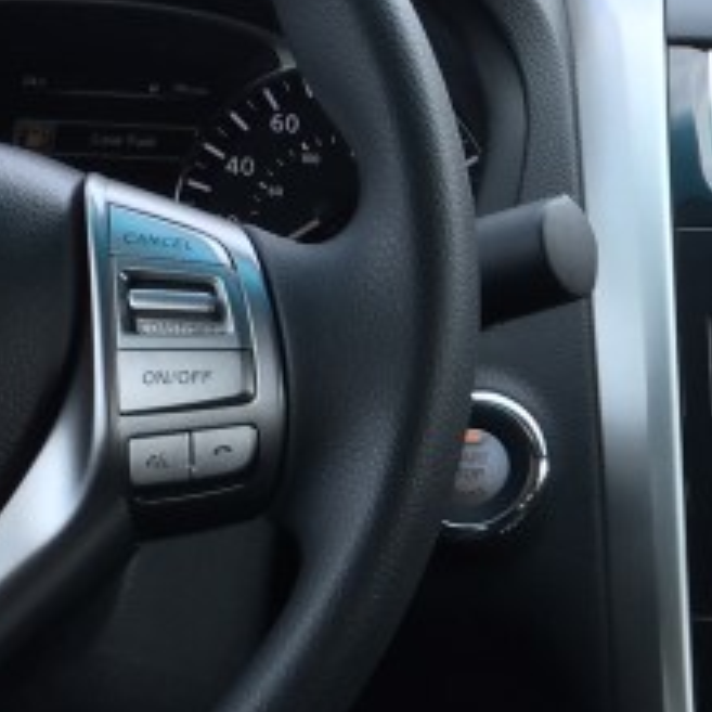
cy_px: 520
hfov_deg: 13.9
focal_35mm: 120
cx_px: 946
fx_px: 2792
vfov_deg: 14.5
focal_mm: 4.15
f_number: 2.2
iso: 32
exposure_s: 1/143
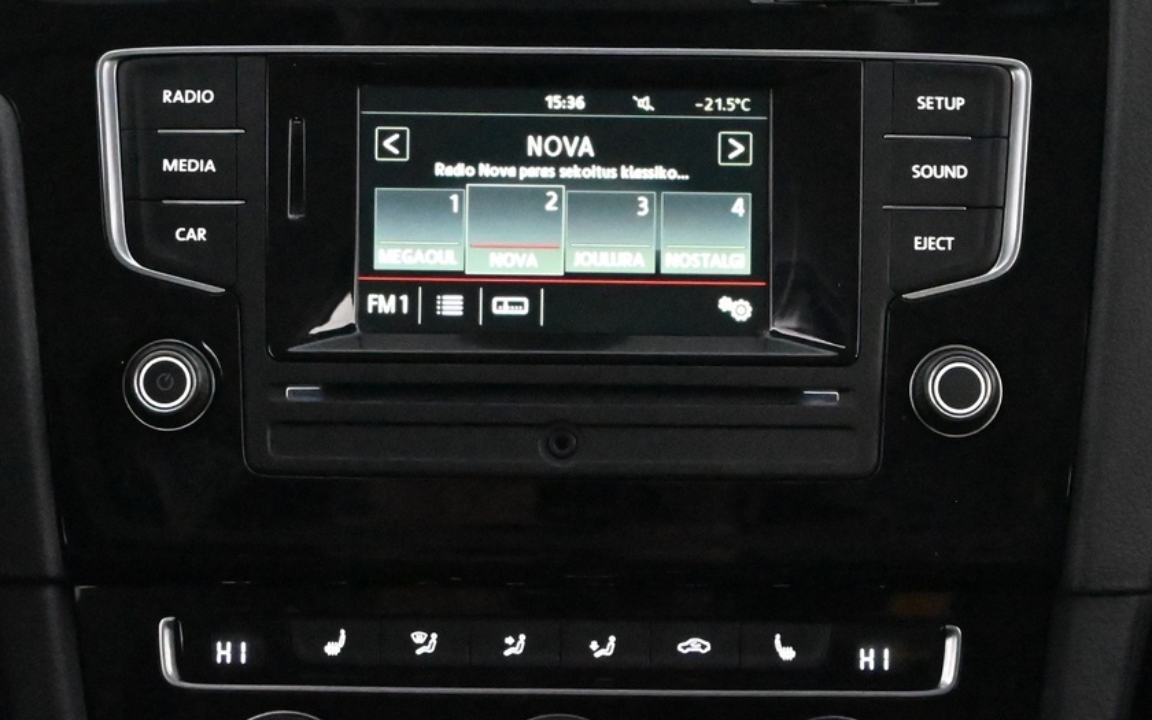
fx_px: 3516
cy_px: 379
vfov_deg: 11.7
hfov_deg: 18.6
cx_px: 558
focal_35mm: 112
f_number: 5.6
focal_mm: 38
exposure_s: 1/60
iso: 16000
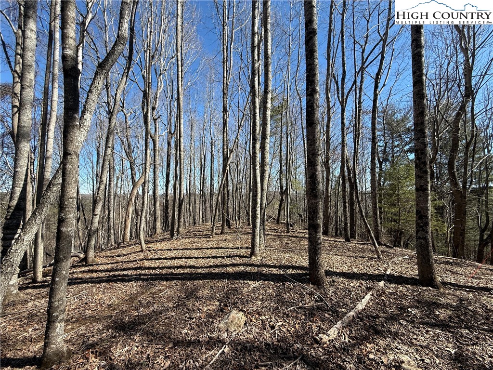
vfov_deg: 85.7
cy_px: 185
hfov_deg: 102.1
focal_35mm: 14
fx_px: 199
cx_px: 246
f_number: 2.2
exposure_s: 1/864
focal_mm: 2.22
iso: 50
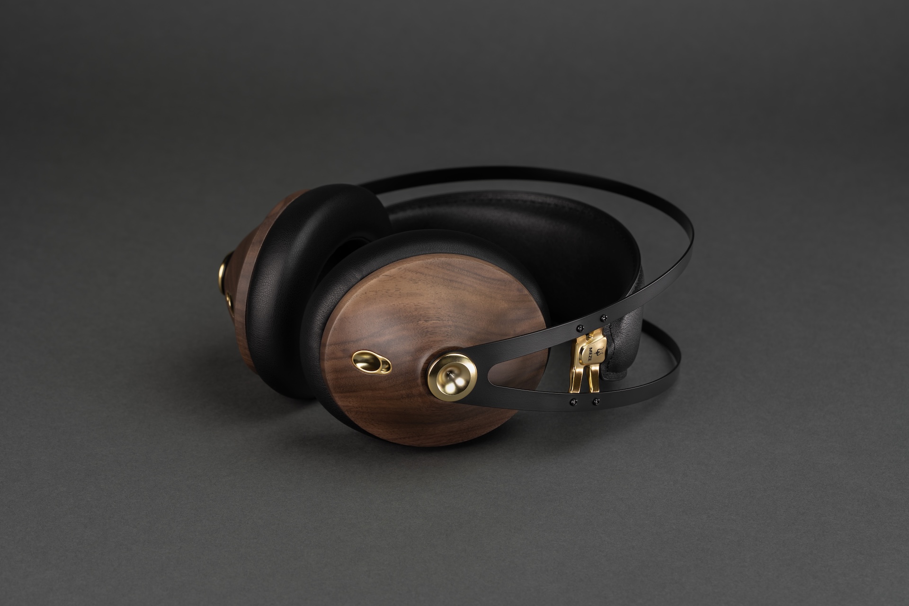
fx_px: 2272
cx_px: 454
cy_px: 303
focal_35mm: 90
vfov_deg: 15.2
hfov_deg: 22.6
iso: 50
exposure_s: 1/2
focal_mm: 90
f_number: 9
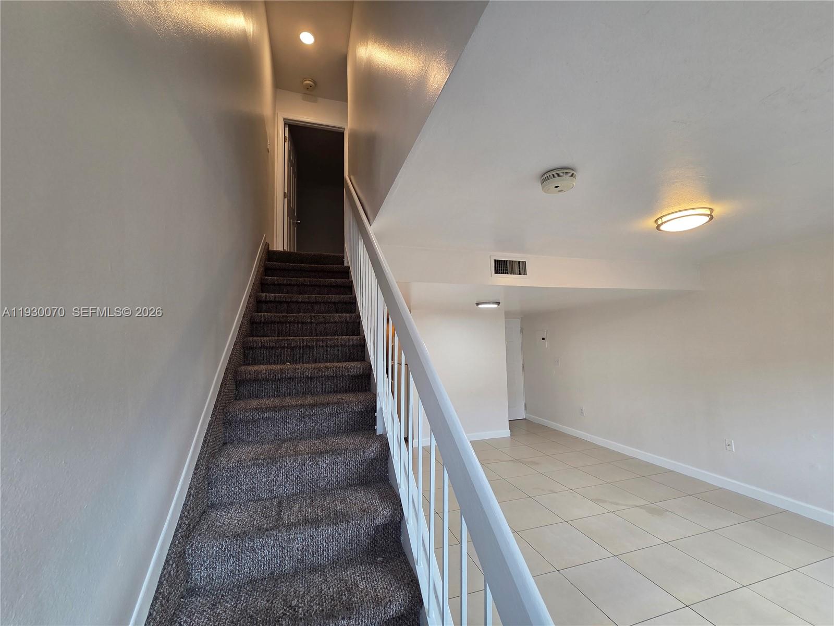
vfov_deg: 89.9
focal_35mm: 13
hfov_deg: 106.2
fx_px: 313
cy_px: 313
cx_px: 417
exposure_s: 1/60
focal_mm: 2.2
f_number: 2.2
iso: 100
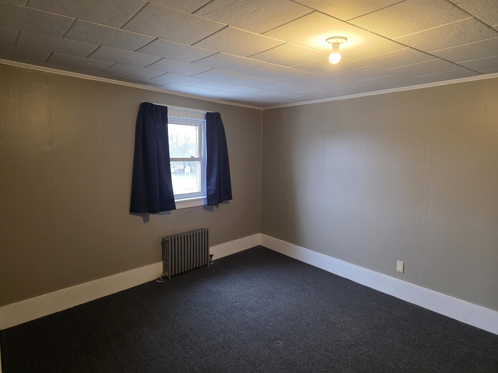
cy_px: 186
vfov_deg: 58.9
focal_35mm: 23
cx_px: 249
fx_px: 331
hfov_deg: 73.9
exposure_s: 1/120
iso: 500
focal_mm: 6.3
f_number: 1.7
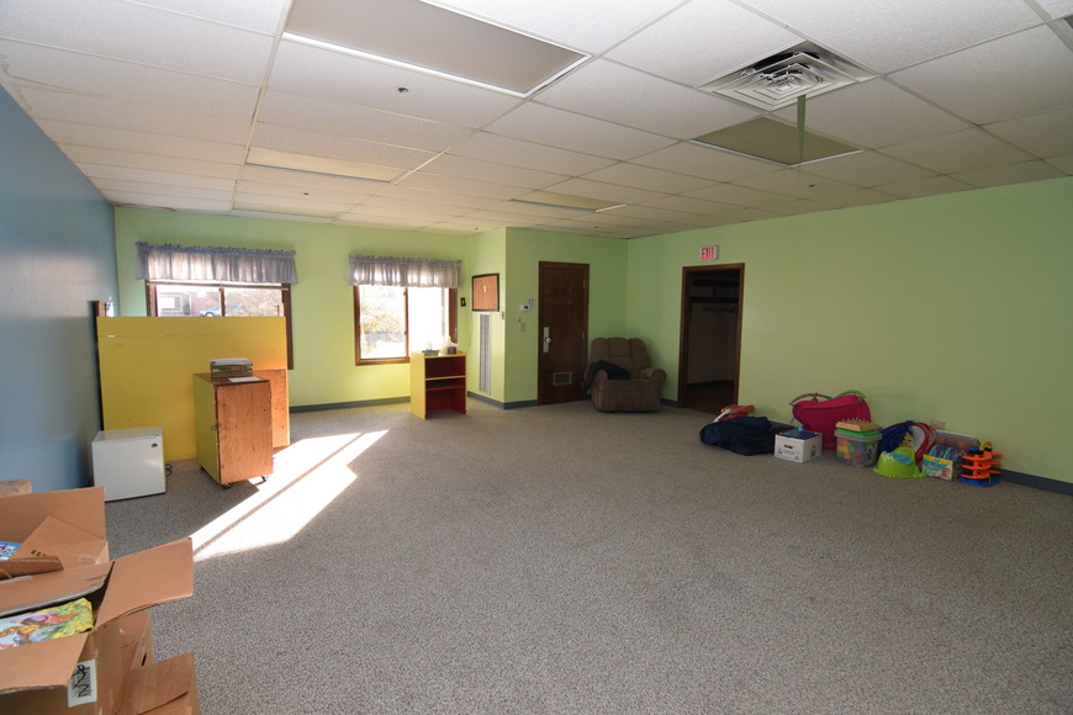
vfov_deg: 72.1
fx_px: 492
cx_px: 536
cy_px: 358
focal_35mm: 16
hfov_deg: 95.0
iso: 560
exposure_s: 1/125
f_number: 5.6
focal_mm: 11
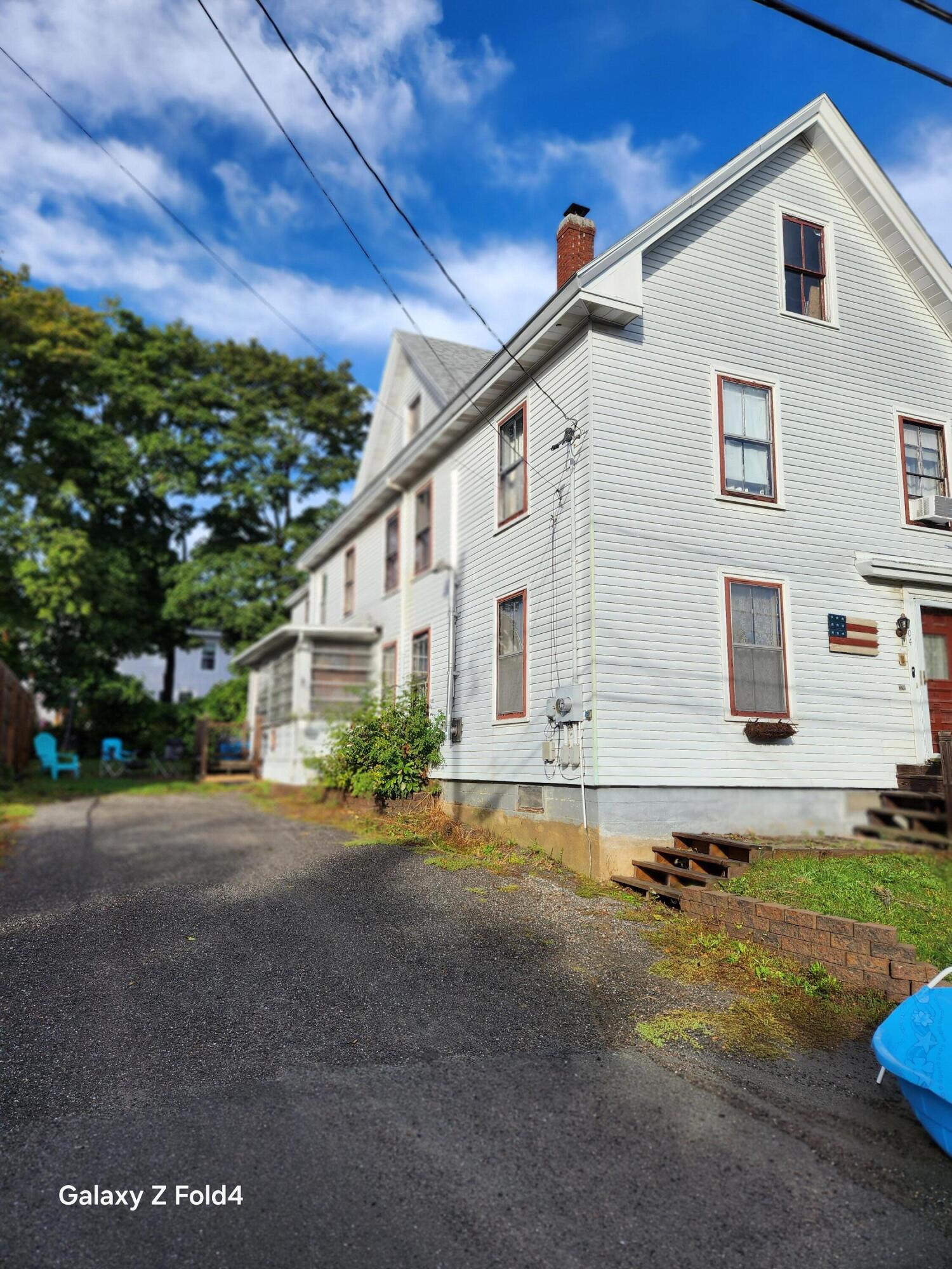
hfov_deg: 58.9
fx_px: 843
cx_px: 476
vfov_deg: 73.9
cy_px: 634
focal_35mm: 23
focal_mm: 5.4
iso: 20
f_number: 1.8
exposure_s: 1/950
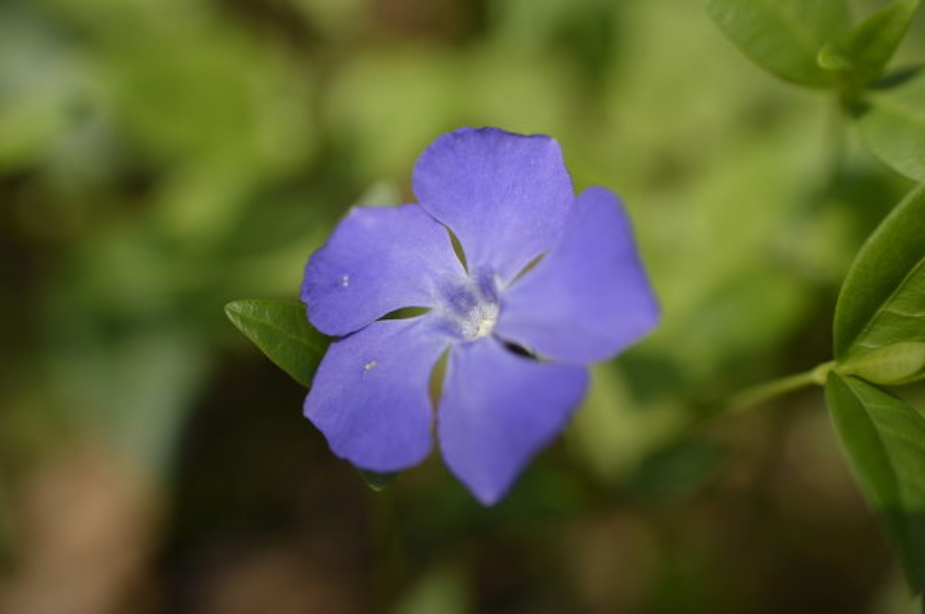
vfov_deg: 25.7
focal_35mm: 52
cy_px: 307
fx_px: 1347
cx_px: 462
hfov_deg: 37.9
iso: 100
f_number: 2.8
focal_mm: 35
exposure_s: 1/800
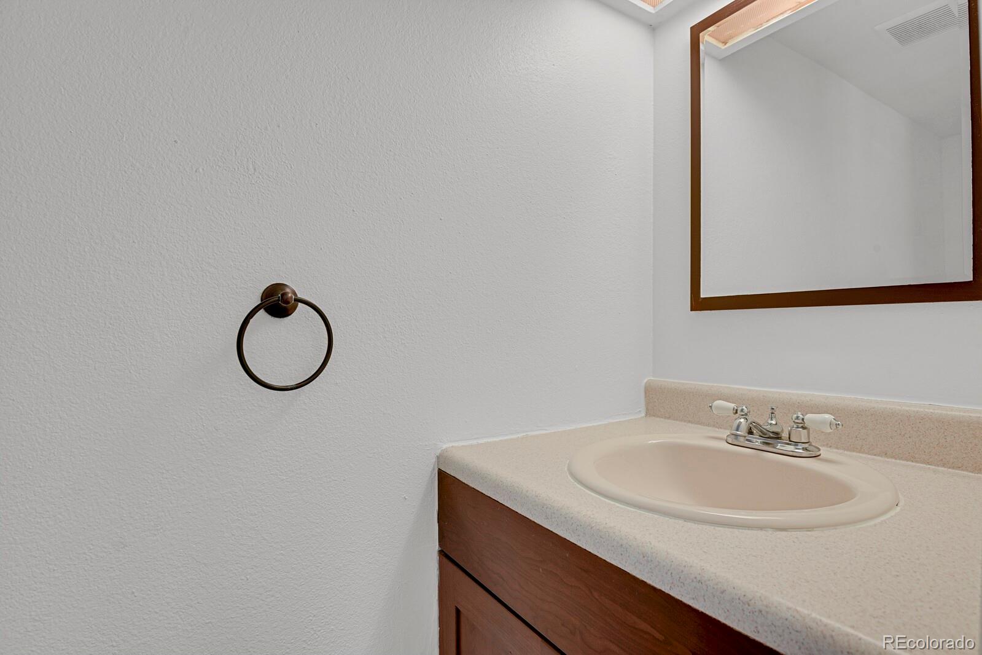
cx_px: 491
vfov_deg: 70.4
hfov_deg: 93.3
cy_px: 328
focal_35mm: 17
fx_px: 464
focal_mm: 17
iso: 250
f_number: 8
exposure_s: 2
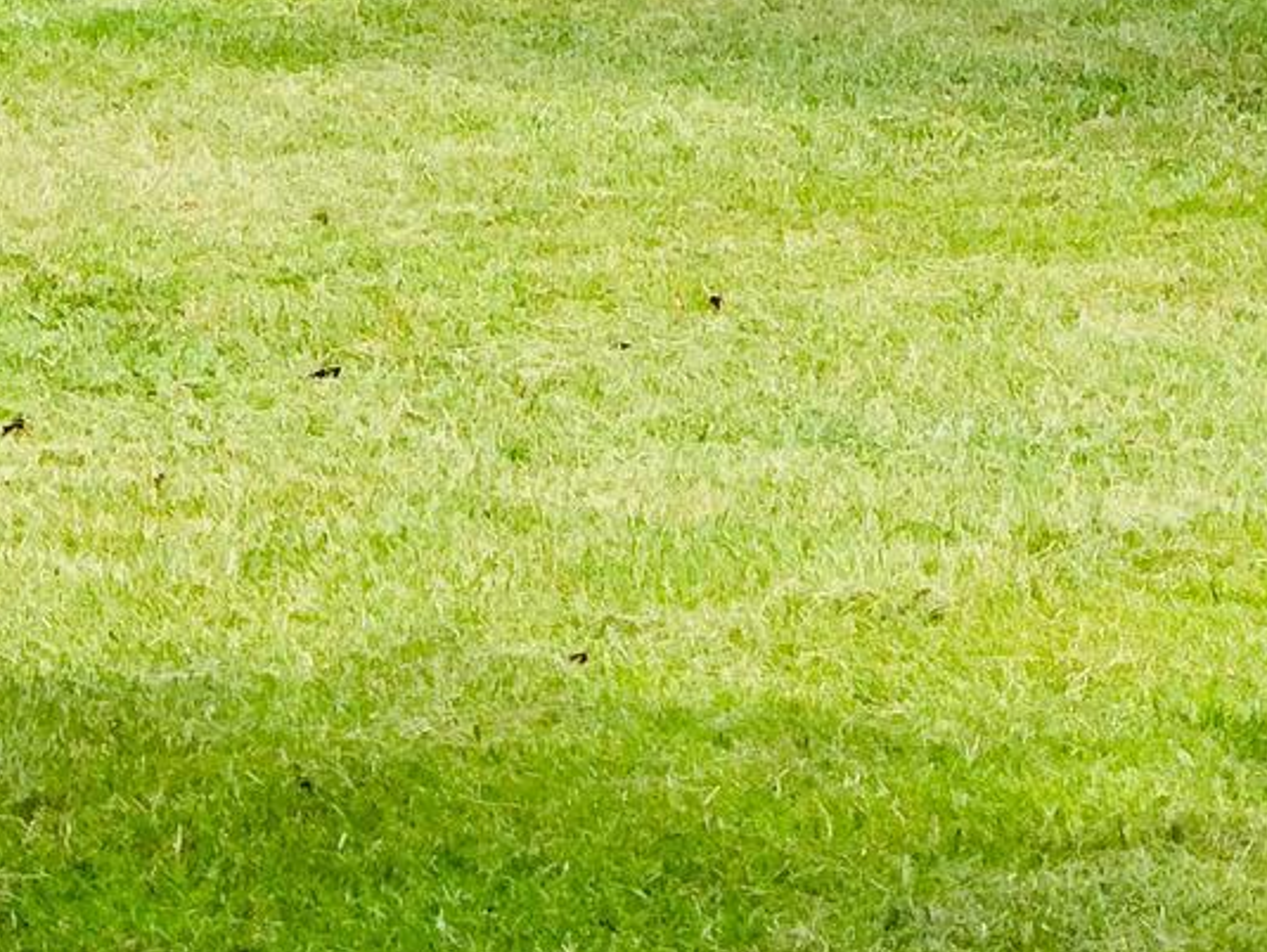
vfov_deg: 6.6
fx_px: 7985
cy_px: -853
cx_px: 438
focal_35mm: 218
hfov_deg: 9.1
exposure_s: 1/243
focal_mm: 6.6
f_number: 2.8
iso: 20
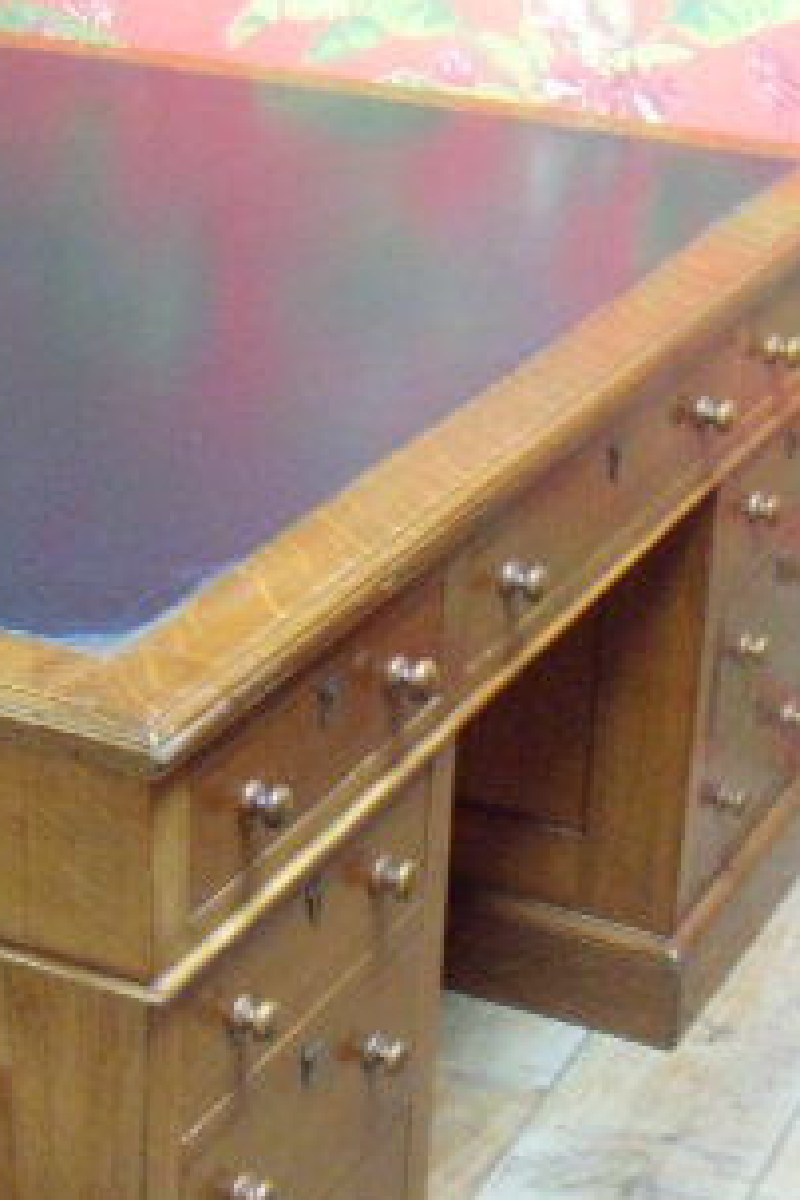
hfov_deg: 16.9
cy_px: 776
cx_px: 12
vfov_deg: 25.6
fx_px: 2633
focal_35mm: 79
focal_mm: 6.4
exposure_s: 1/8
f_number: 3.6
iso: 500
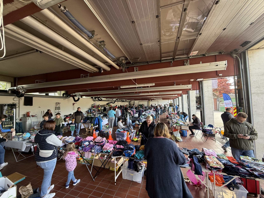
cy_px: 99
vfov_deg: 85.7
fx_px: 107
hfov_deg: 102.1
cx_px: 132
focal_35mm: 14
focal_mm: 2.22
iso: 200
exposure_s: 1/99
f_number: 2.2
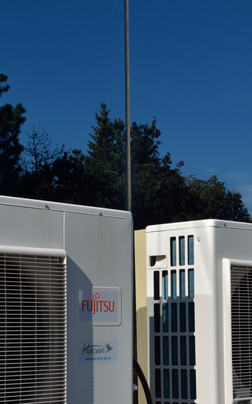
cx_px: 155
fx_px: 945
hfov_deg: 15.2
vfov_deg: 23.9
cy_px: 281
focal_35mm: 86
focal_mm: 26
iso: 100
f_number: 8
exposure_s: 1/400
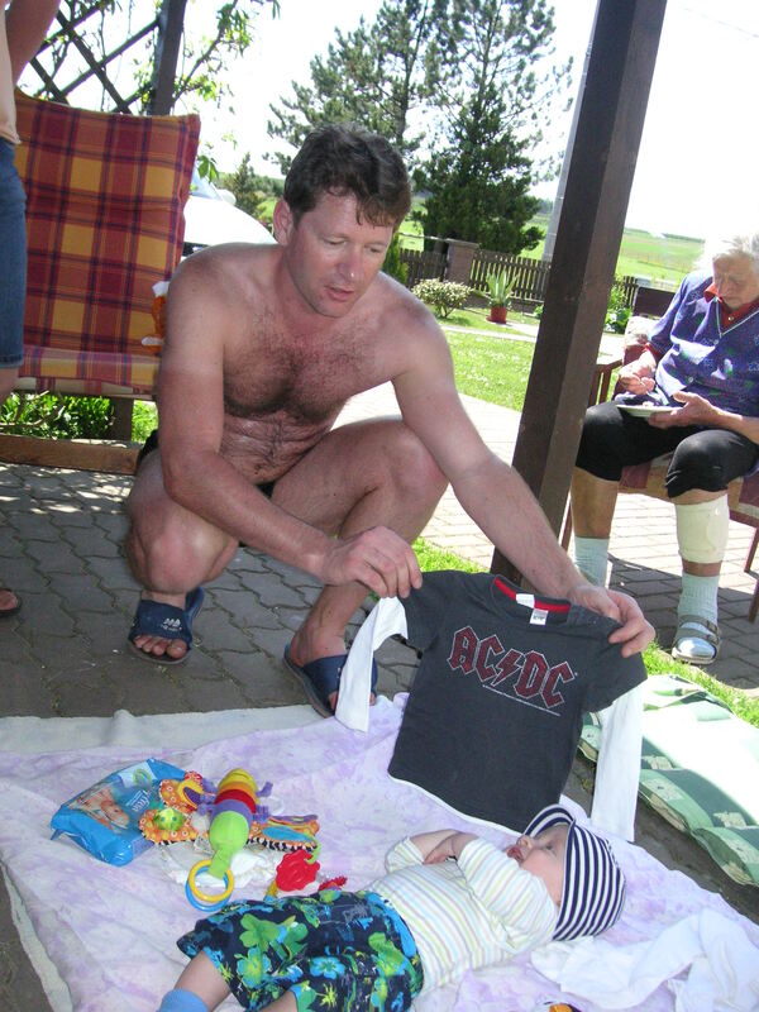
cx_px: 380
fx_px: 1082
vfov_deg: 50.1
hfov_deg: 38.7
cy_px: 506
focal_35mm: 37
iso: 125
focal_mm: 6.1
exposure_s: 1/1000
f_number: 2.8
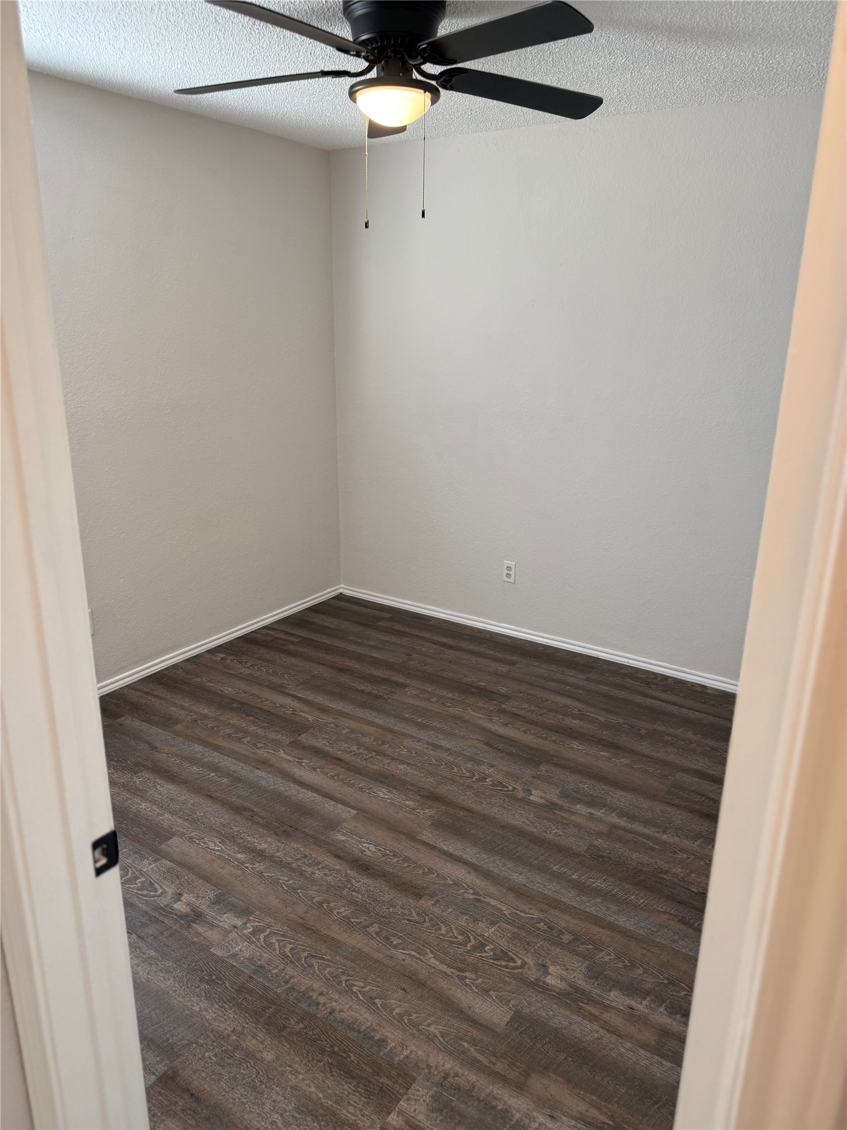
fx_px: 783
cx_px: 424
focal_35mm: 24
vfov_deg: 71.6
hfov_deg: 56.8
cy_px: 565
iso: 100
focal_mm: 6.76
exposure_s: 1/60
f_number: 1.78
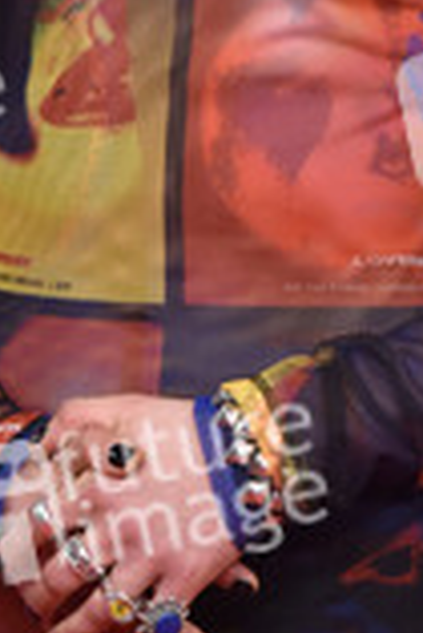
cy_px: -105
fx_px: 8933
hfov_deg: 2.7
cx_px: 238
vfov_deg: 4.0
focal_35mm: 508
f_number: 5.6
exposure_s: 1/250
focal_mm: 200
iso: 2000
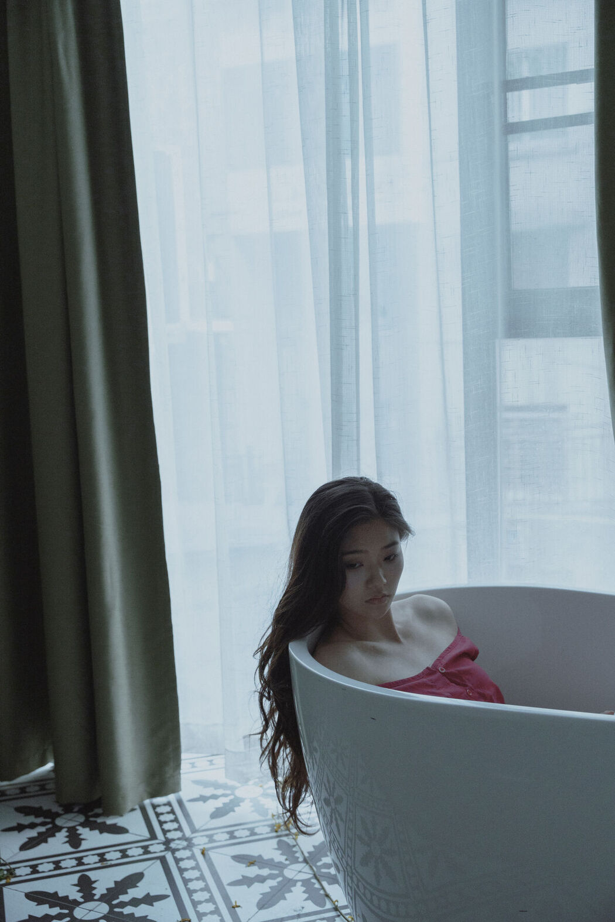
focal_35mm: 44
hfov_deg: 30.8
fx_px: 1117
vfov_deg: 44.9
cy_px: 461
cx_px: 308
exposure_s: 1/100
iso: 5000
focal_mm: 43.6
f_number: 4
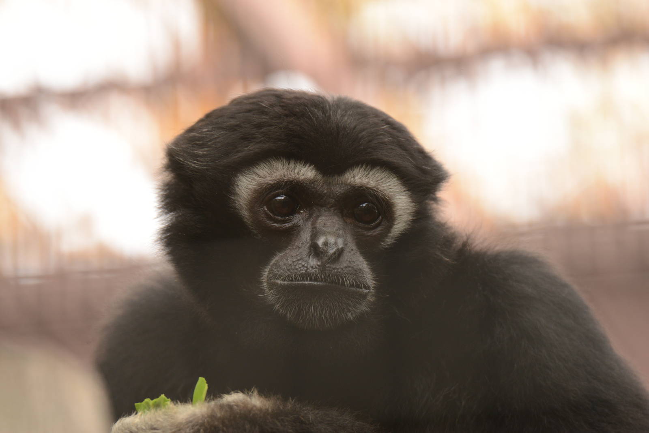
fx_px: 10820
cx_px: 324
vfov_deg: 2.3
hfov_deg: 3.4
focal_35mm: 600
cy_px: 216
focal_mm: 600
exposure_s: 1/200
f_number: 7.1
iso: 1000
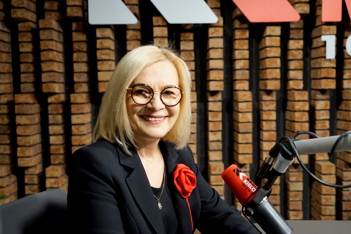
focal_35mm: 34
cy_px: 117
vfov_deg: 38.9
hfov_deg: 55.8
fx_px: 331
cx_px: 176
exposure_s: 1/160
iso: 3200
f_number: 4
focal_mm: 34
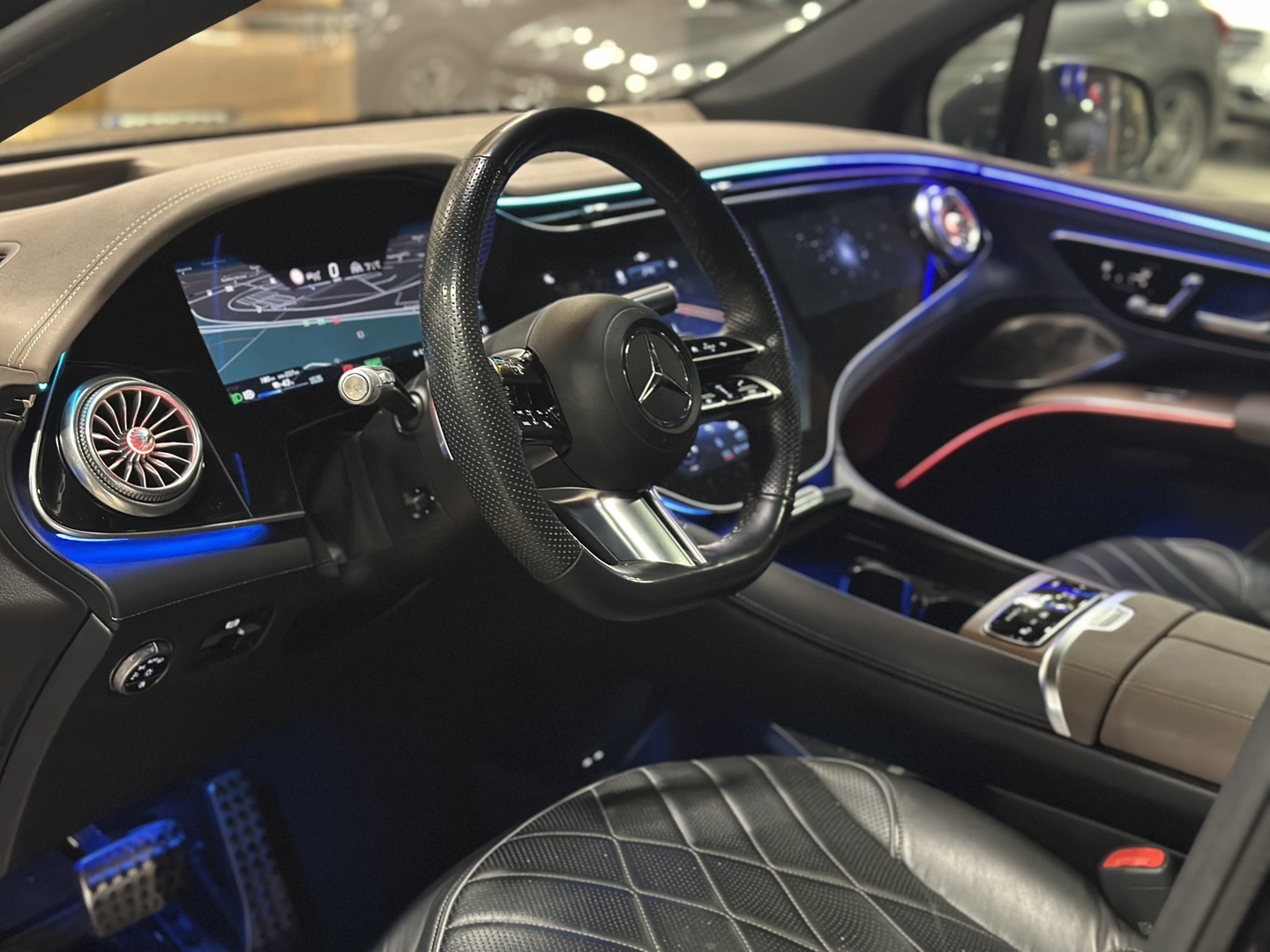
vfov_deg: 30.3
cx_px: 635
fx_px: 1761
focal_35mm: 48
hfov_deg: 39.7
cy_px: 476
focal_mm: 6.86
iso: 640
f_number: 1.78
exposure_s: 1/27
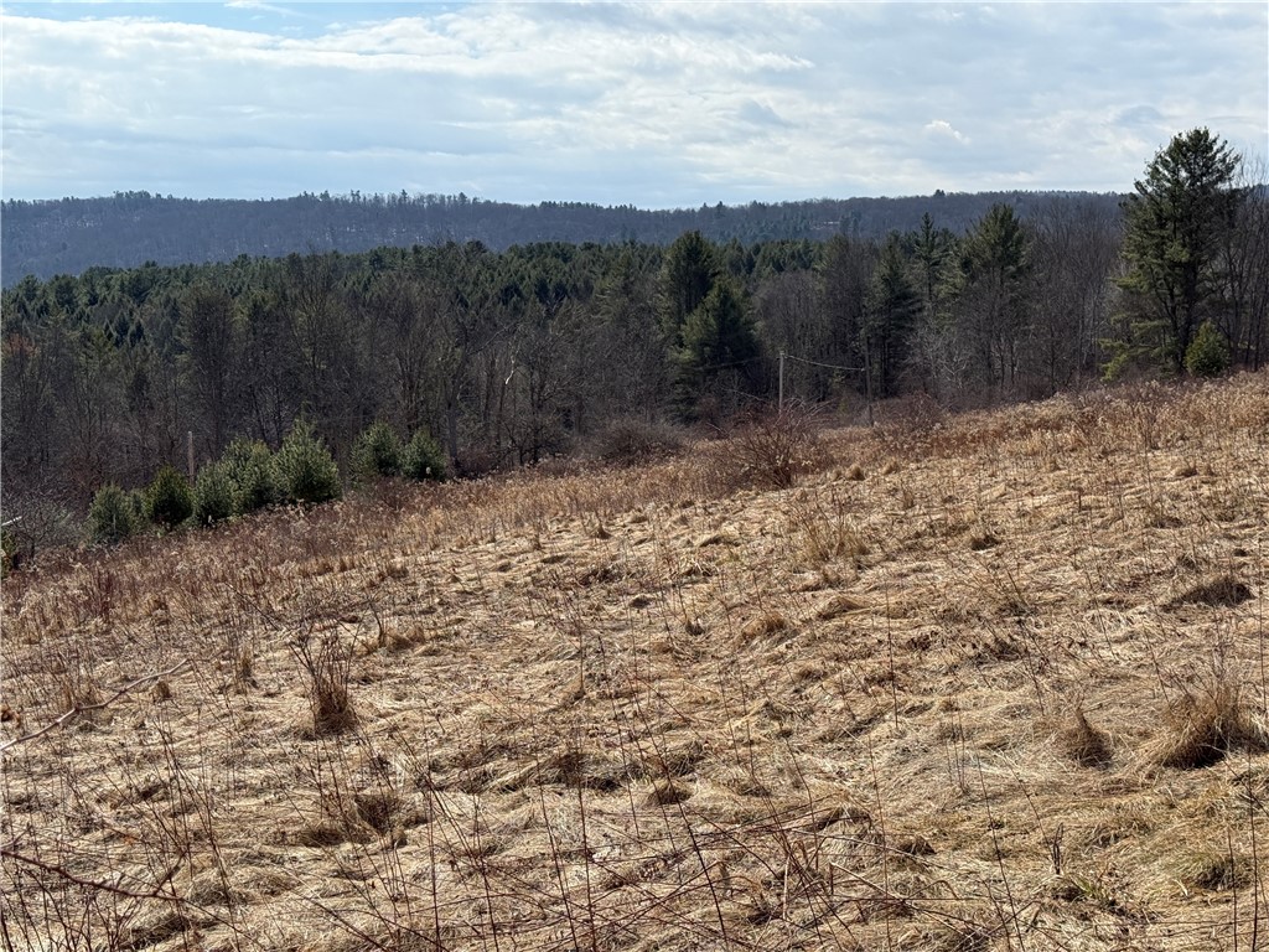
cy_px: 476
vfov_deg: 30.3
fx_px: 1760
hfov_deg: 39.7
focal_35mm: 48
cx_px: 634
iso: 100
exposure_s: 1/7143
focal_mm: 6.76
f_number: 1.78
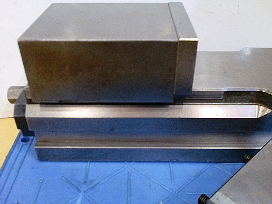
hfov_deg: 52.6
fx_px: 275
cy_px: 102
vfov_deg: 40.7
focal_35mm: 35
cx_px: 136
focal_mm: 6.3
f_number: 3.1
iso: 500
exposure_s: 1/60
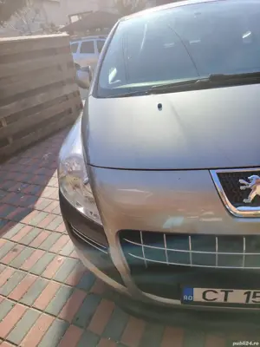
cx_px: 130
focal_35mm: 24
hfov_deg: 56.8
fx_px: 240
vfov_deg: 71.6
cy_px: 174
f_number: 1.75
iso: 100
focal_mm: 5.25
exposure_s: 1/449
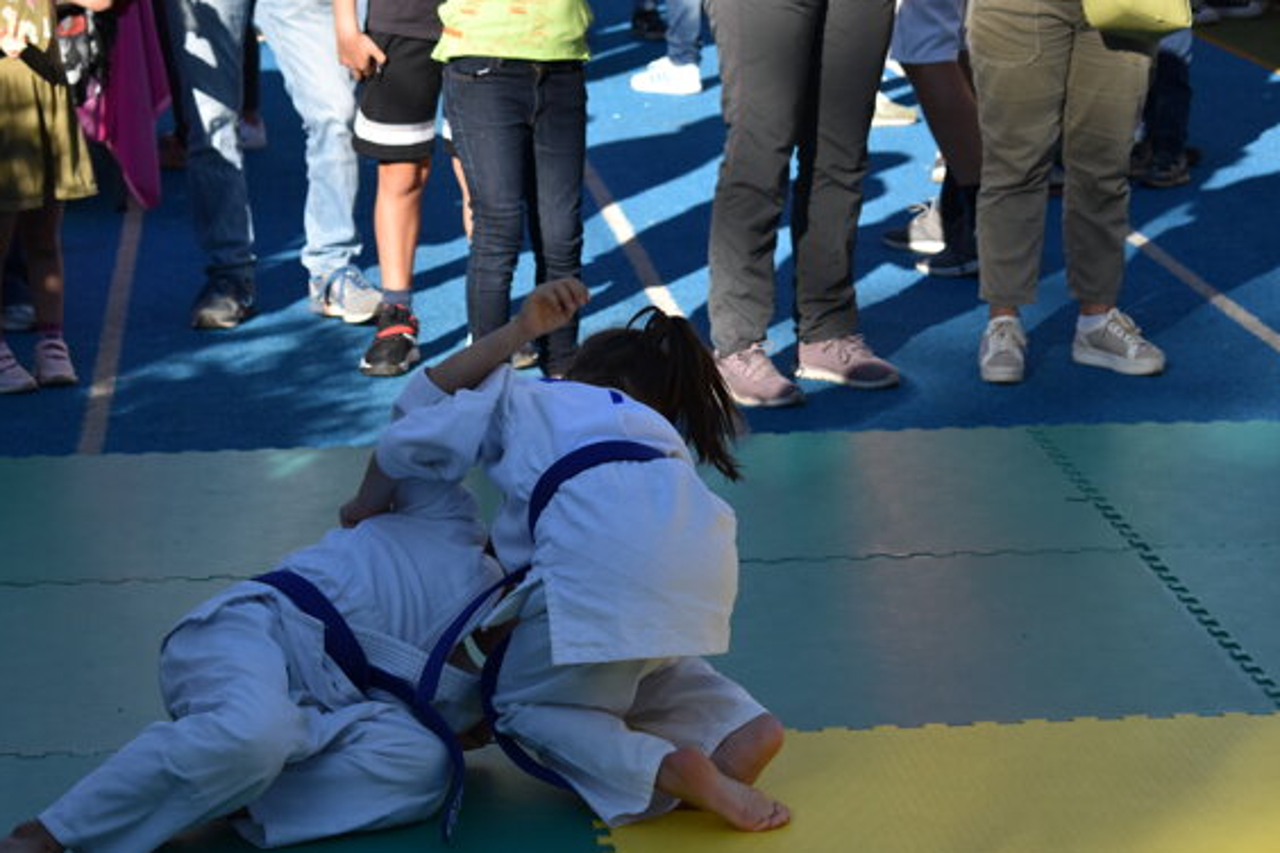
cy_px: 500
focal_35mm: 112
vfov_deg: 12.3
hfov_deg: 18.3
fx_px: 3970
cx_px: 495
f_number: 5.6
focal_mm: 55
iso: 400
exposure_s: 1/1000
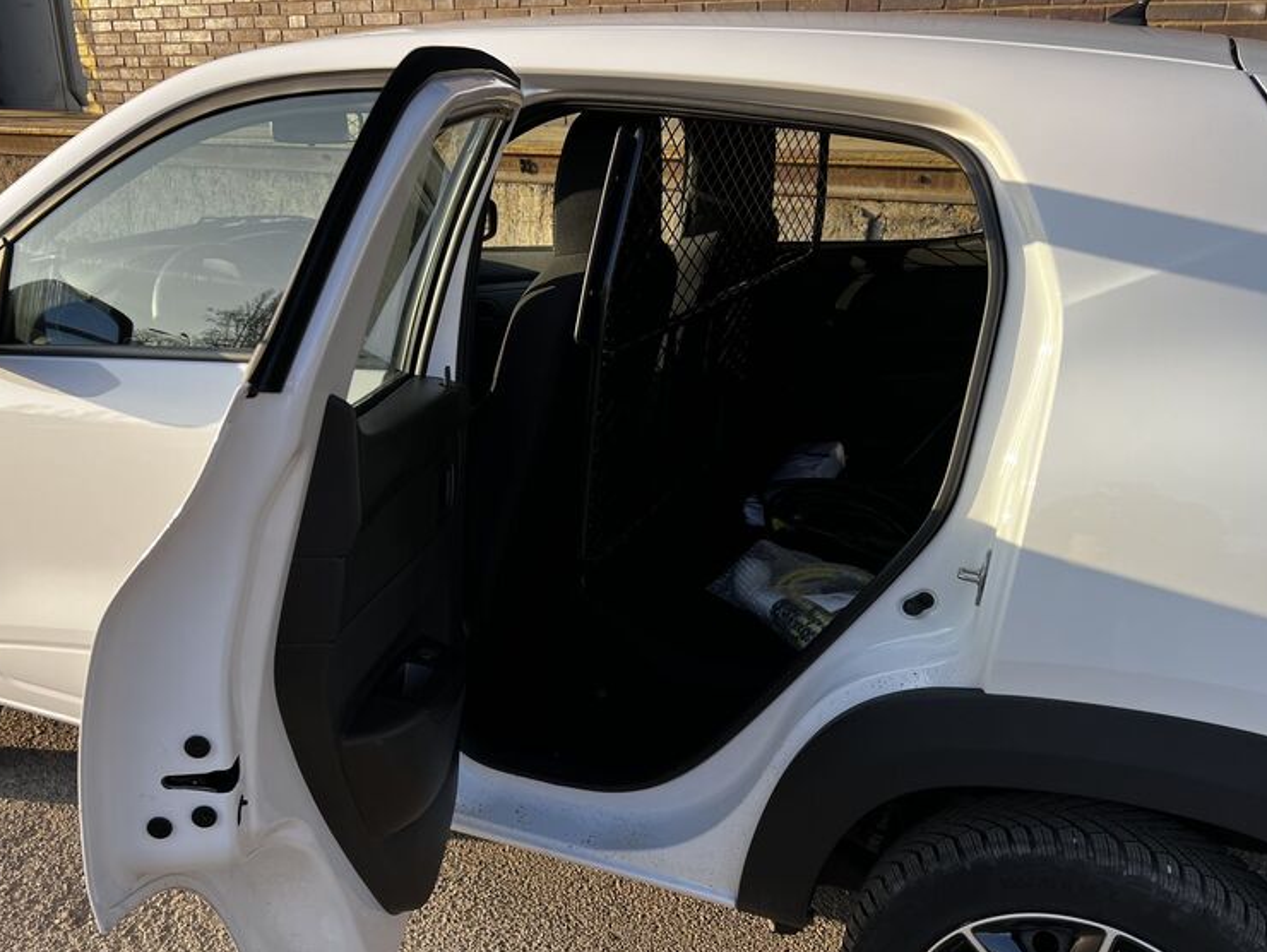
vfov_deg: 46.7
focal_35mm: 30
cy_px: 547
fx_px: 1099
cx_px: 622
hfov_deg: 59.9
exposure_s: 1/827
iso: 50
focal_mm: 5.7
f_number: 1.5
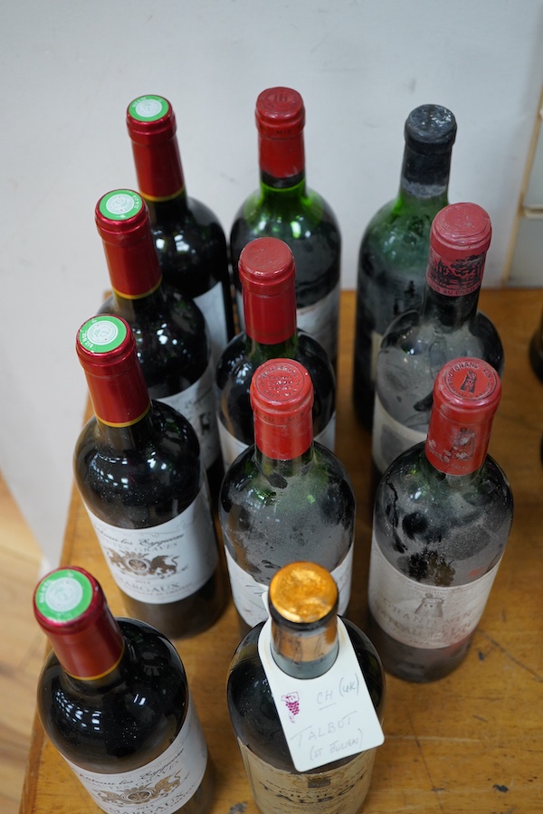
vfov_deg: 43.6
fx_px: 1018
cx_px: 272
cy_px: 407
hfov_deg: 29.9
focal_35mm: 45
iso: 1250
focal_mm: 30
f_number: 5.6
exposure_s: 1/125
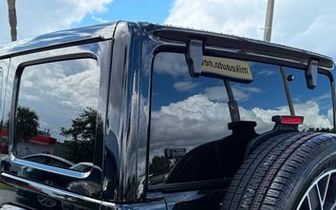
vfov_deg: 26.2
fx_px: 421
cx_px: 123
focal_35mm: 46
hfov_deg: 43.1
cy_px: 220
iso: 100
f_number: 1.78
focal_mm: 6.76
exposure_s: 1/1618
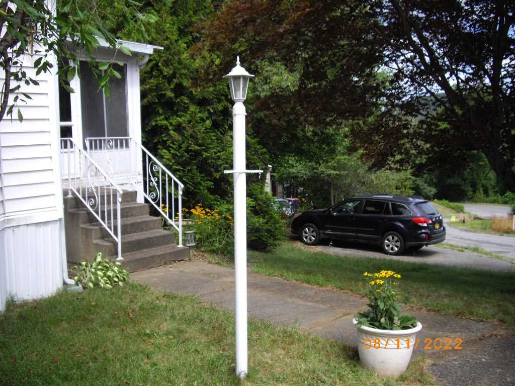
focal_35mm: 38
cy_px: 193
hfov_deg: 49.0
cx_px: 258
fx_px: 565
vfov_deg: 37.7
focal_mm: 7.9
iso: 64
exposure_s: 1/400
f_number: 2.8
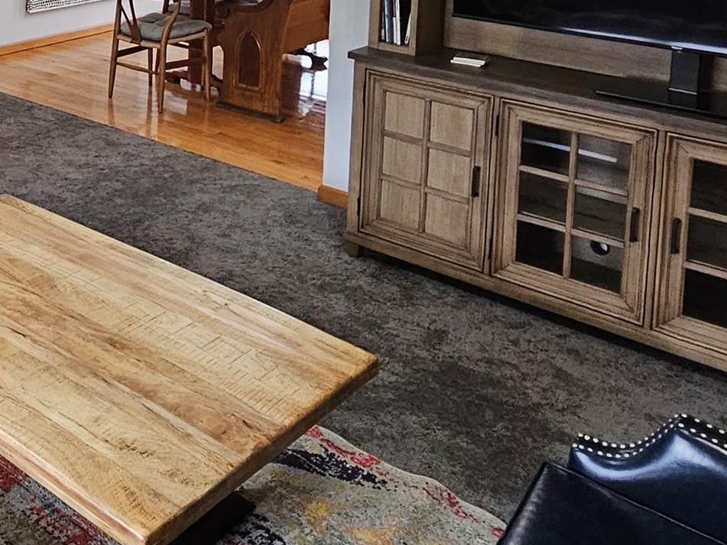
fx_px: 882
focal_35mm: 42
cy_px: -76
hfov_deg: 39.0
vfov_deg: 30.2
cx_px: -18
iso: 400
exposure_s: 1/60
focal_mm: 2.2
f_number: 2.2
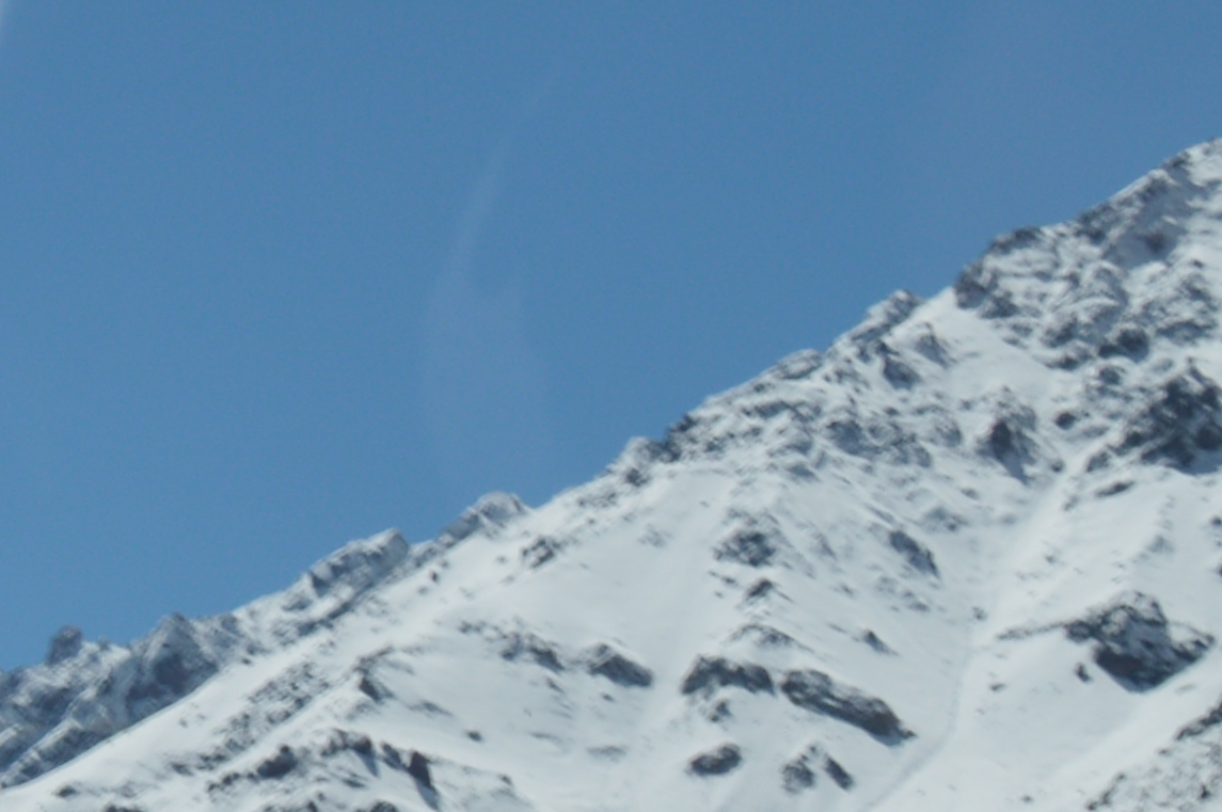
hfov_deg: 9.3
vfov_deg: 6.6
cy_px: 1271
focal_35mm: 205
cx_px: -1359
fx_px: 6952
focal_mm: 26
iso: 100
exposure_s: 1/160
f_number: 6.3
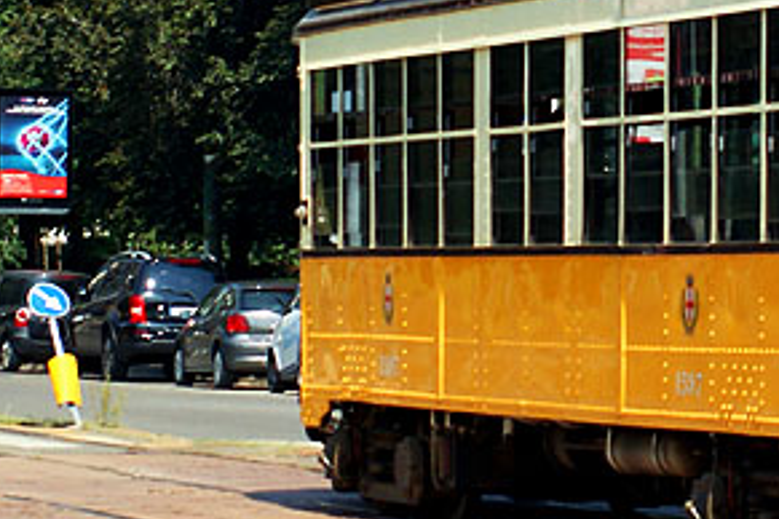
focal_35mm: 291
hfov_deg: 7.1
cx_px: 728
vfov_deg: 4.7
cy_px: -24
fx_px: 6291
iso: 200
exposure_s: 1/500
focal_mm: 55
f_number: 5.6
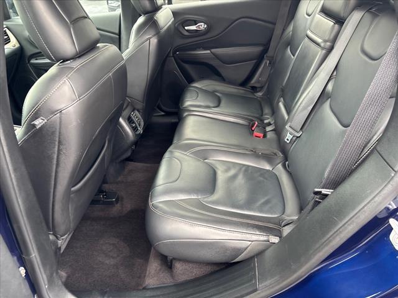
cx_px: 199
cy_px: 149
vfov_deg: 53.1
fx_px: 299
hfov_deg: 67.3
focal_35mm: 26
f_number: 1.6
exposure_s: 1/60
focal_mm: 5.96
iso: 125
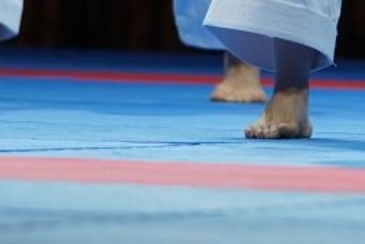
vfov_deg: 1.9
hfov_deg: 2.9
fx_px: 7162
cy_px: -309
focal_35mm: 706
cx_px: 715
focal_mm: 104
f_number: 2.8
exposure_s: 1/500
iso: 640
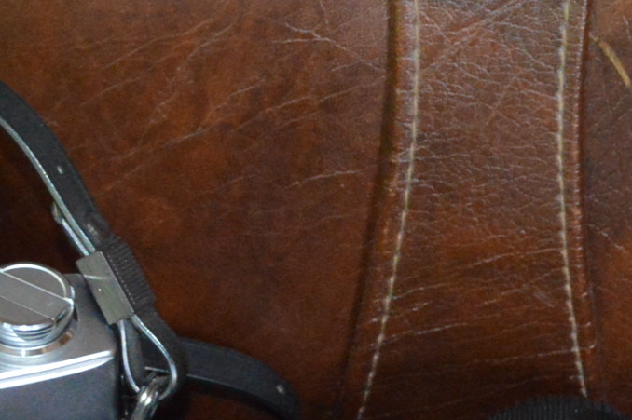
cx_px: 373
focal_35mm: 213
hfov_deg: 9.7
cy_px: 280
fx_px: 3736
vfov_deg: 6.4
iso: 2800
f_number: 4.8
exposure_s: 1/60
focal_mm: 32
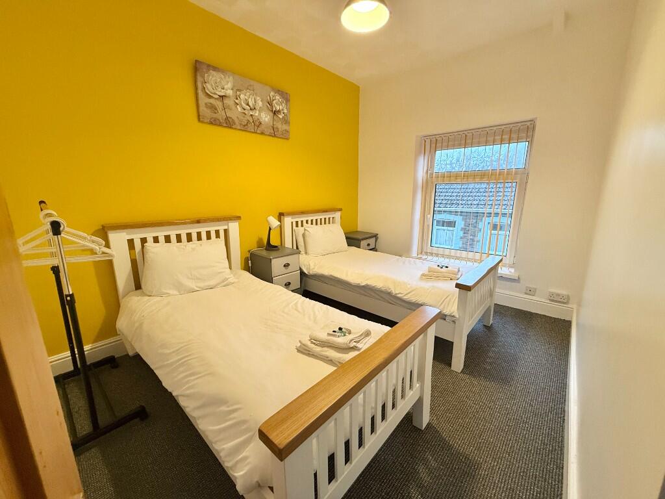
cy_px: 250
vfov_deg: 85.7
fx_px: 269
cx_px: 332
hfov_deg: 102.1
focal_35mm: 14
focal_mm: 2.22
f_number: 2.2
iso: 250
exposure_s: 1/50
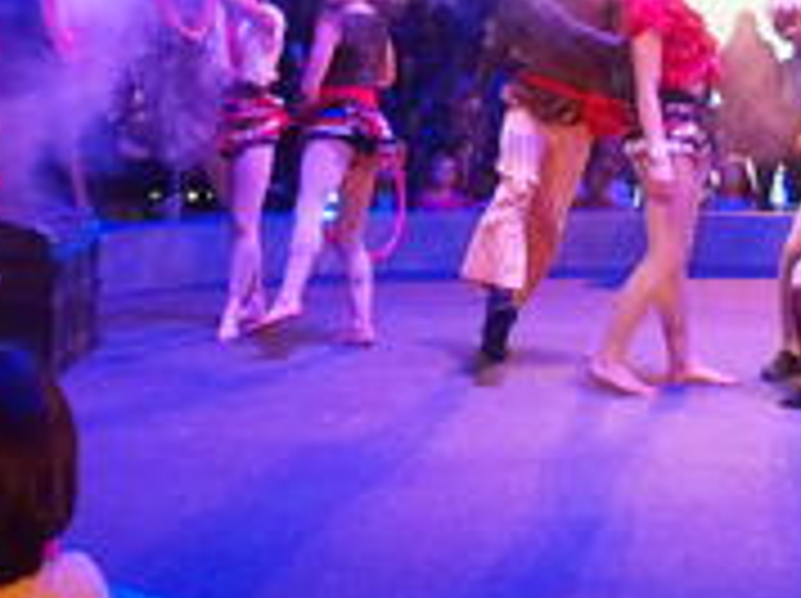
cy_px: -4
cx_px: 76
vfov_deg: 20.0
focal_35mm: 71
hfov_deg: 26.5
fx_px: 1641
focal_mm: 6
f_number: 2.8
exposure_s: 1/125
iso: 1600
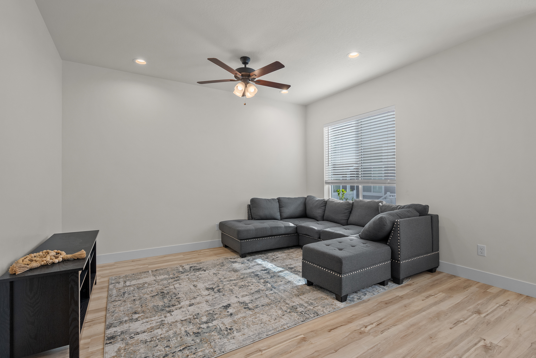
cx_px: 268
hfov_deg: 95.0
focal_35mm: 16
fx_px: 246
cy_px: 179
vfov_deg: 72.1
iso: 500
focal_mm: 16.5
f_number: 8
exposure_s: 1/5
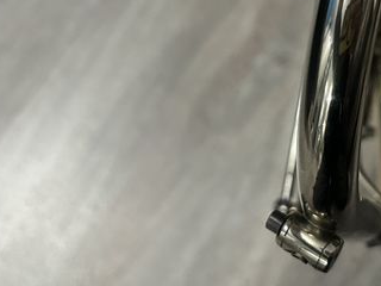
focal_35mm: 65
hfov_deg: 28.9
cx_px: 327
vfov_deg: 22.3
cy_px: 52
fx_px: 715
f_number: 1.5
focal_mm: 5.7
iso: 500
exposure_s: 1/33
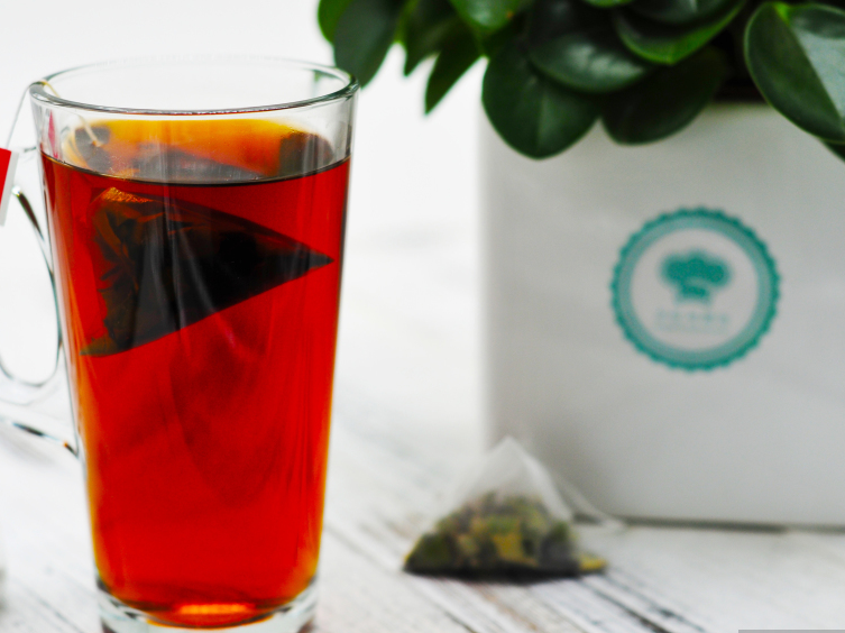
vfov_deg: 15.1
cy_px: 282
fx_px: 2391
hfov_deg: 20.0
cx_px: 423
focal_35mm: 98
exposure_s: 1/400
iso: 200
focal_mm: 50
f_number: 2.5
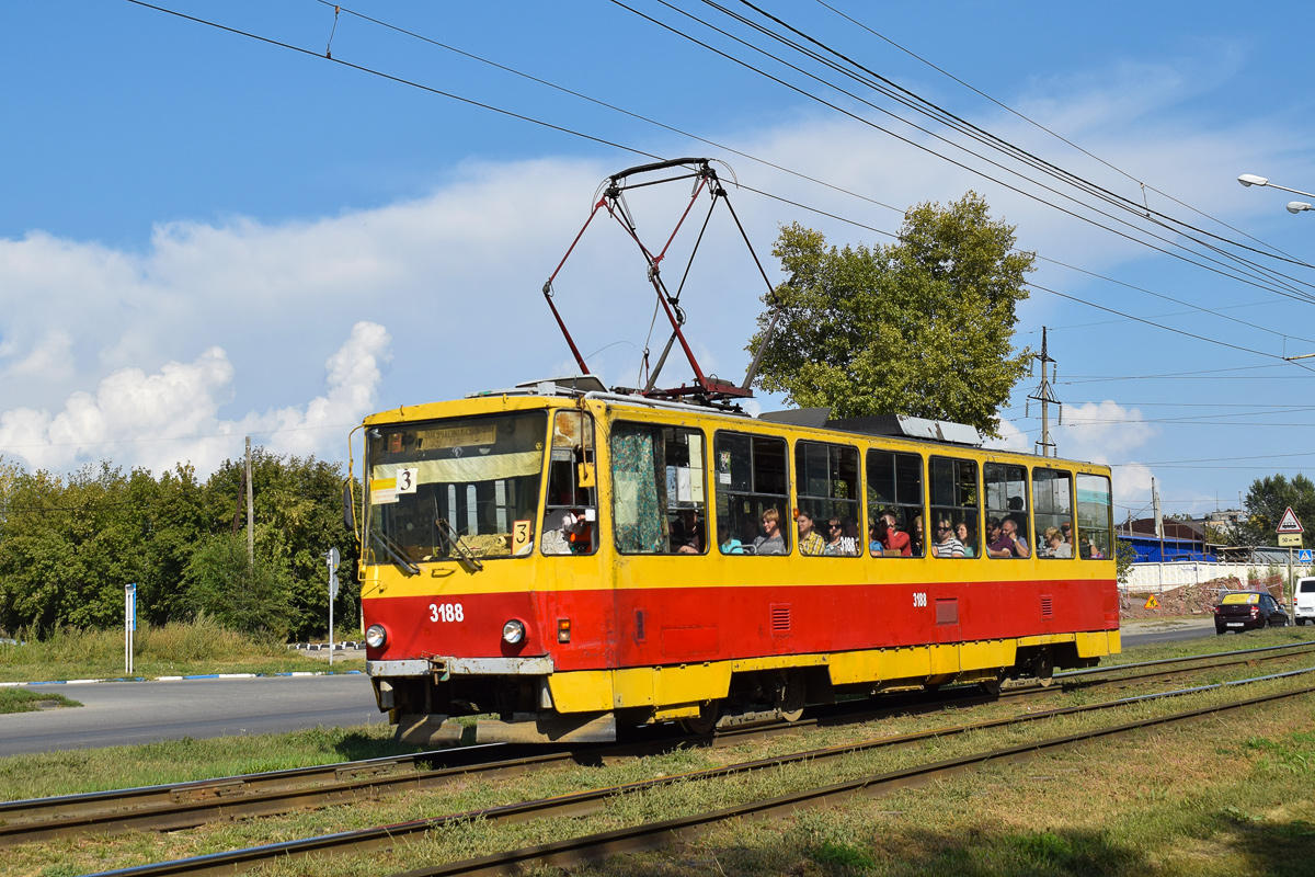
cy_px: 438
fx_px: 1644
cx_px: 658
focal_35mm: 45
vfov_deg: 29.9
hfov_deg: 43.6
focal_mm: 30
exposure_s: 1/1000
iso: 200
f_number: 7.1
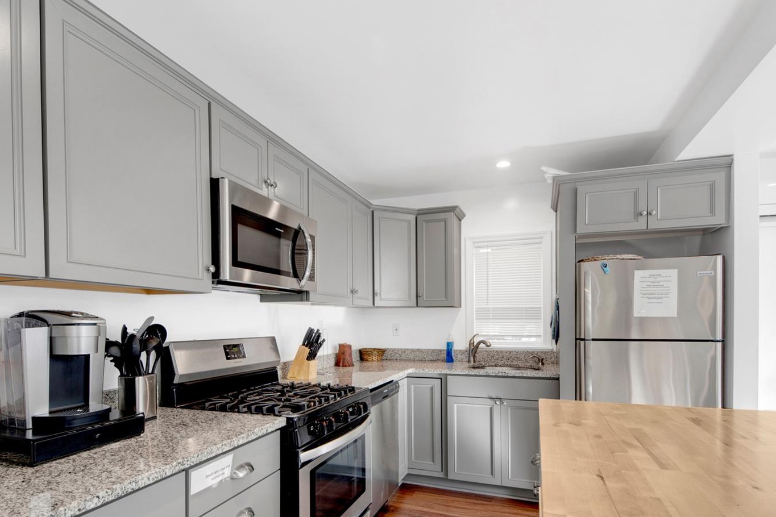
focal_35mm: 18
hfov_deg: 90.0
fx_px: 388
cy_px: 325
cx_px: 375
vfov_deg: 66.3
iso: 100
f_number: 8
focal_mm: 8
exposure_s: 1/2.5
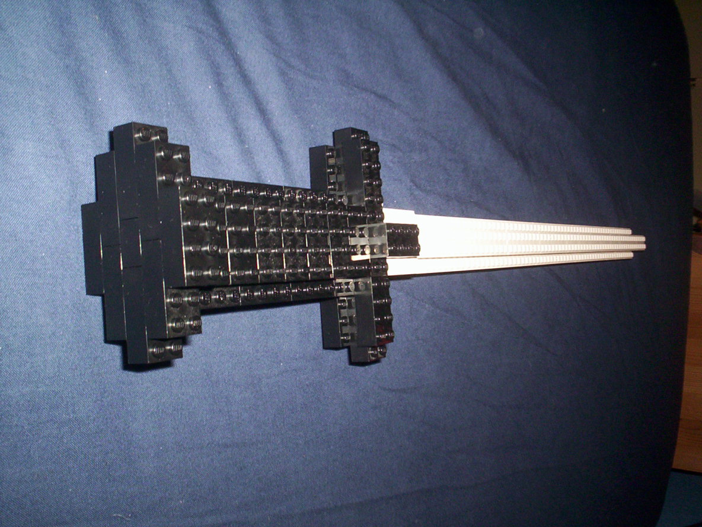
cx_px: 351
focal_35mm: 38
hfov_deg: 49.0
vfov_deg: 37.7
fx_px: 771
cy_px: 264
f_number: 4.5
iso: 140
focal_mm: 4.99
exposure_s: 1/60
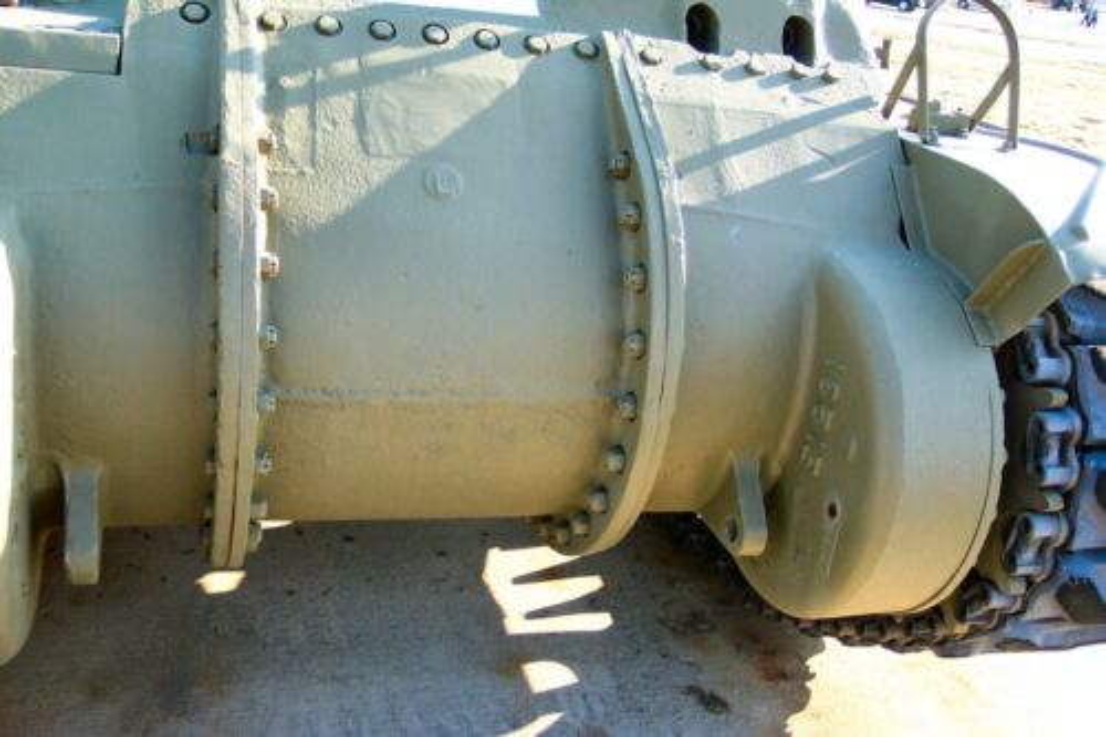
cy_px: 368
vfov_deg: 35.0
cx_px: 553
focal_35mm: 38
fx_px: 1167
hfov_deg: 50.7
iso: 120
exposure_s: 1/250
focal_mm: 8
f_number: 2.8
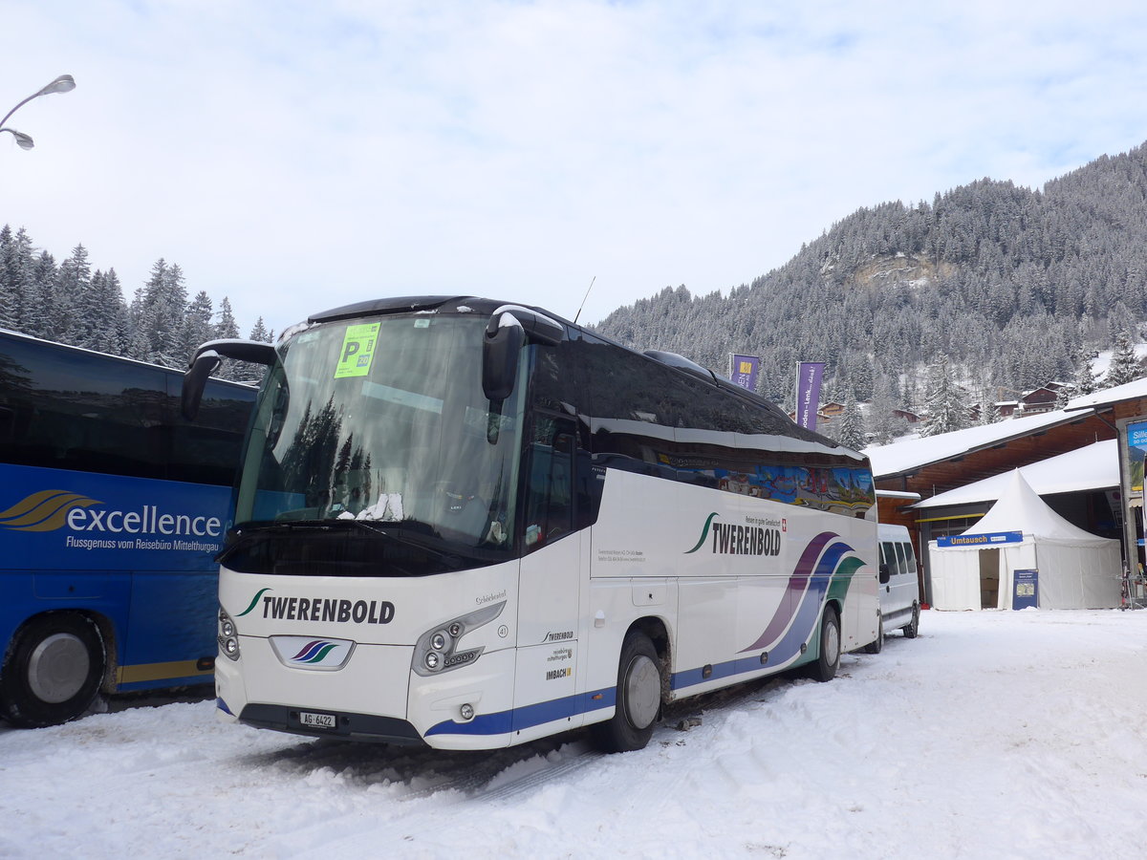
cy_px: 430
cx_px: 574
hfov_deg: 58.4
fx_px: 1027
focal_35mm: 31
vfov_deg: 45.4
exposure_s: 1/500
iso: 80
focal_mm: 6.5
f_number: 2.8
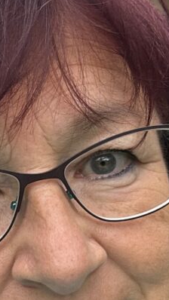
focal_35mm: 84
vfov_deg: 24.9
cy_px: 237
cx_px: 94
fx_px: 669
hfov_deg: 14.4
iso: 32
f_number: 1.9
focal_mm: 2.69
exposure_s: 1/121
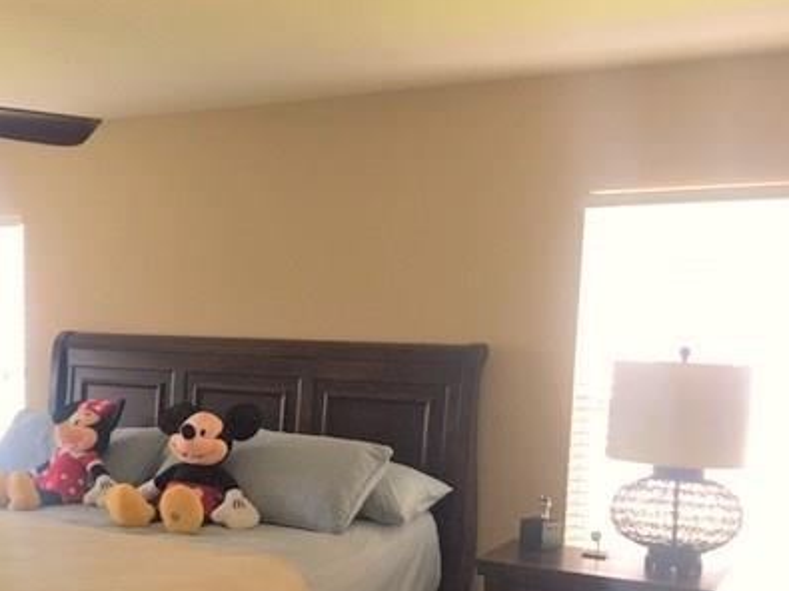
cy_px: 463
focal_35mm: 47
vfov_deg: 30.2
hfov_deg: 39.3
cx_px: 190
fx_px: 1071
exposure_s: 1/30
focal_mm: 4.15
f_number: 2.2
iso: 40
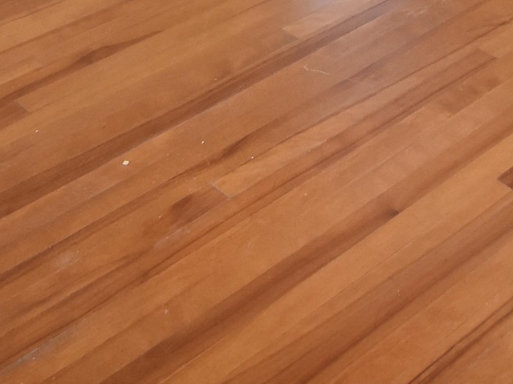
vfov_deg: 15.1
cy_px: -416
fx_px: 1131
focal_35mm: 76
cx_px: 599
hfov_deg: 23.6
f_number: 5.6
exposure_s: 1/125
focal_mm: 11
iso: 720
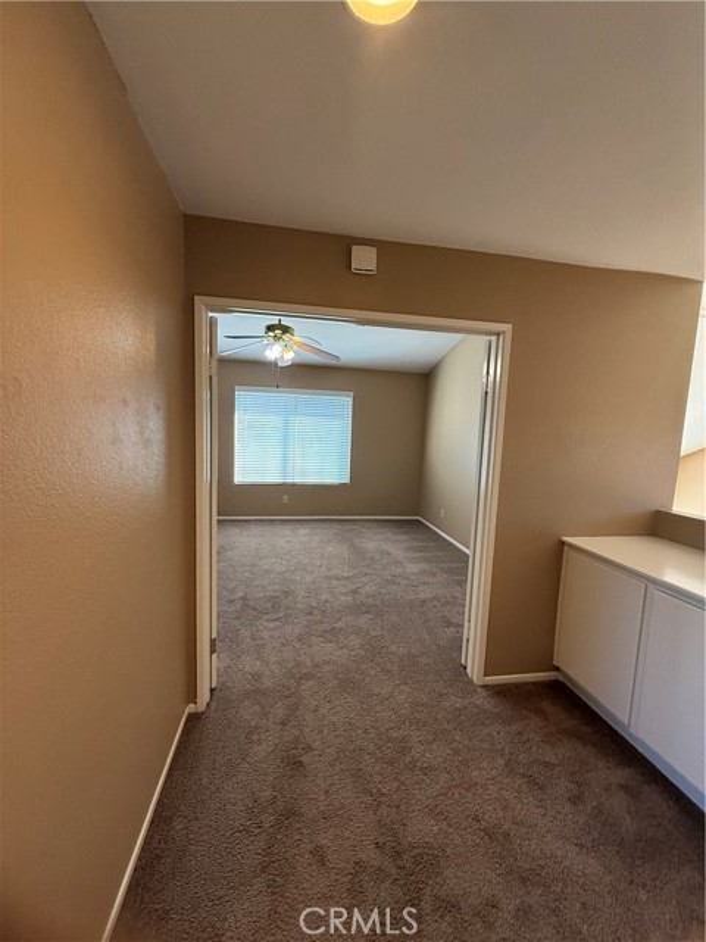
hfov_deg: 85.7
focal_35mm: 14
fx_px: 381
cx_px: 353
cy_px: 471
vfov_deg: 102.1
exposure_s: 1/120
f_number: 2.2
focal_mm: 2.22
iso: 250
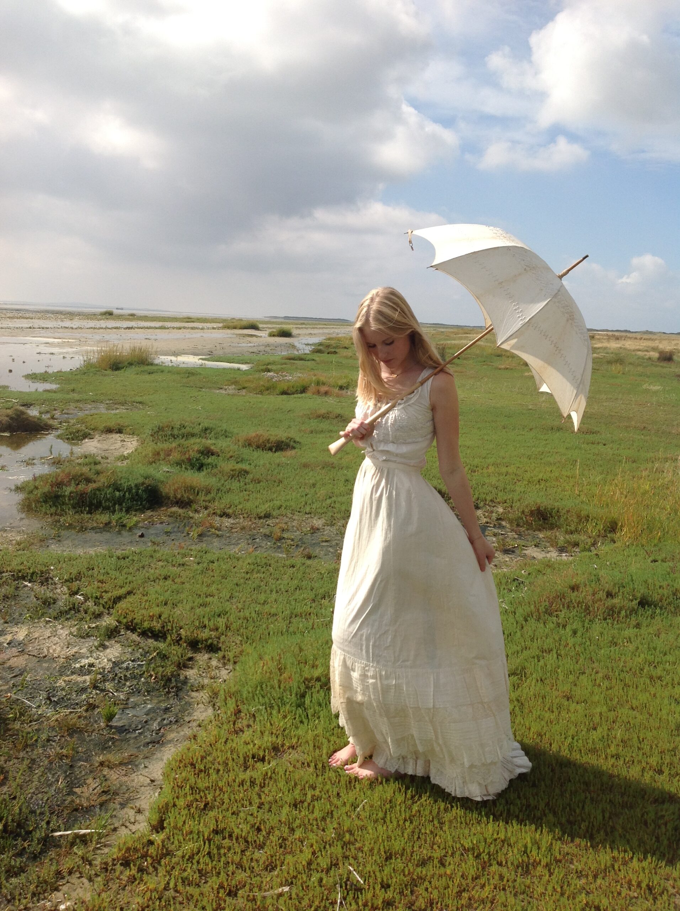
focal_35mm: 35
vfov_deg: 52.7
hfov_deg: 40.6
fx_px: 919
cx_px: 340
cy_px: 456
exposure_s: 1/2519
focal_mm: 4.28
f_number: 2.4
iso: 50
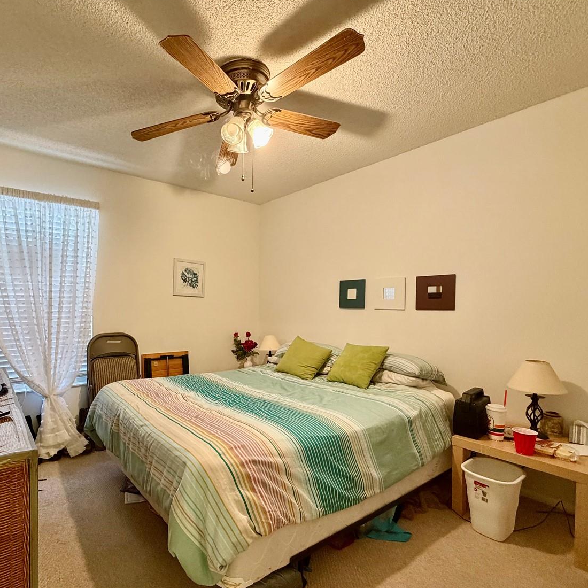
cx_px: 213
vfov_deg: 80.6
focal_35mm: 18
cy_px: 313
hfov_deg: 78.9
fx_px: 346
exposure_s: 1/60
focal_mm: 2.22
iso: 500
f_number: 2.2
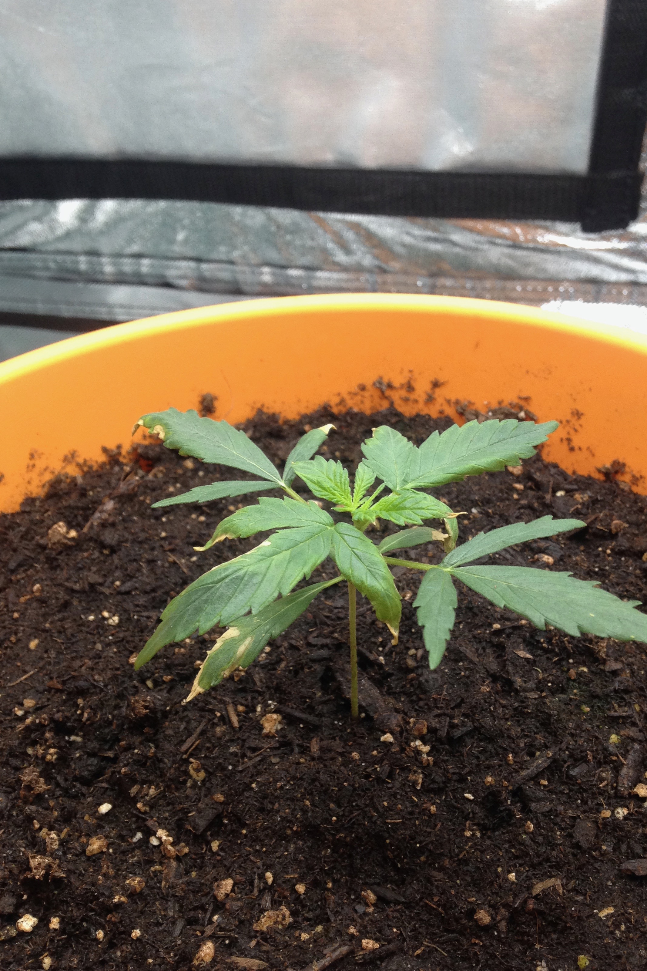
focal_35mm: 35
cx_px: 366
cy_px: 489
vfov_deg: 54.4
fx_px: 943
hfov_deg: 37.8
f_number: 2.4
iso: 80
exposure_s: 1/120
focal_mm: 4.12
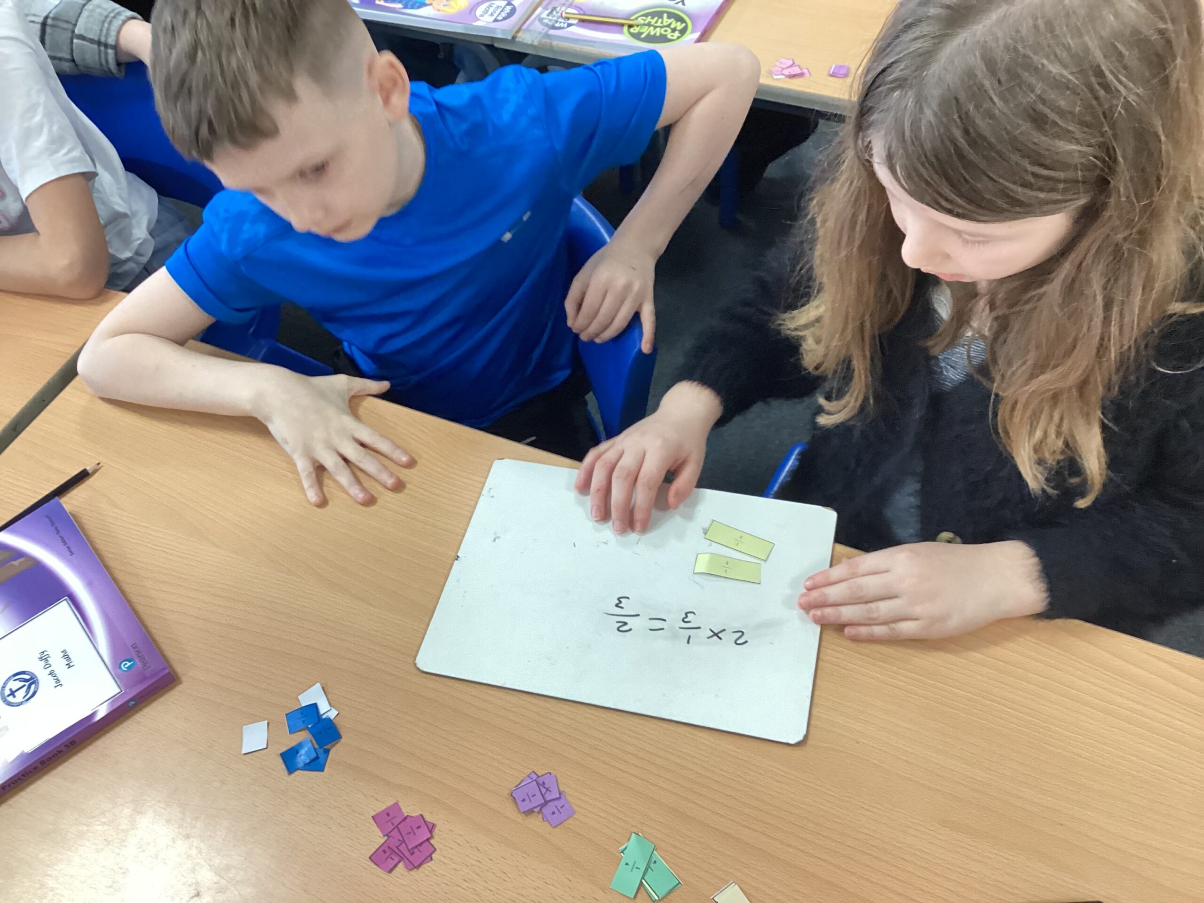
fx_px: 1078
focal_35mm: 31
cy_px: 452
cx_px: 602
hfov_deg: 58.4
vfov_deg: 45.4
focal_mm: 3.3
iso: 200
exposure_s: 1/50
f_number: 2.4
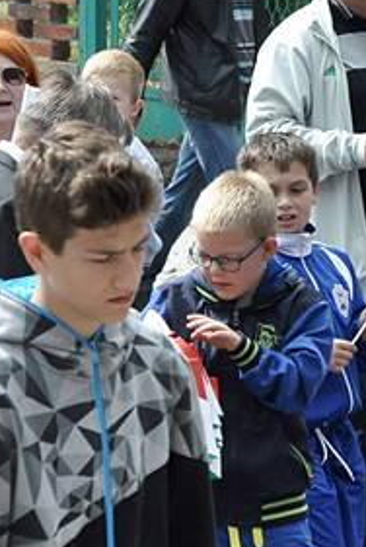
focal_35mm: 340
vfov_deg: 6.1
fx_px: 5164
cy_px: 338
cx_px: 681
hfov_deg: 4.0
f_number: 8
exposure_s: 1/1000
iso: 1250
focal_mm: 75
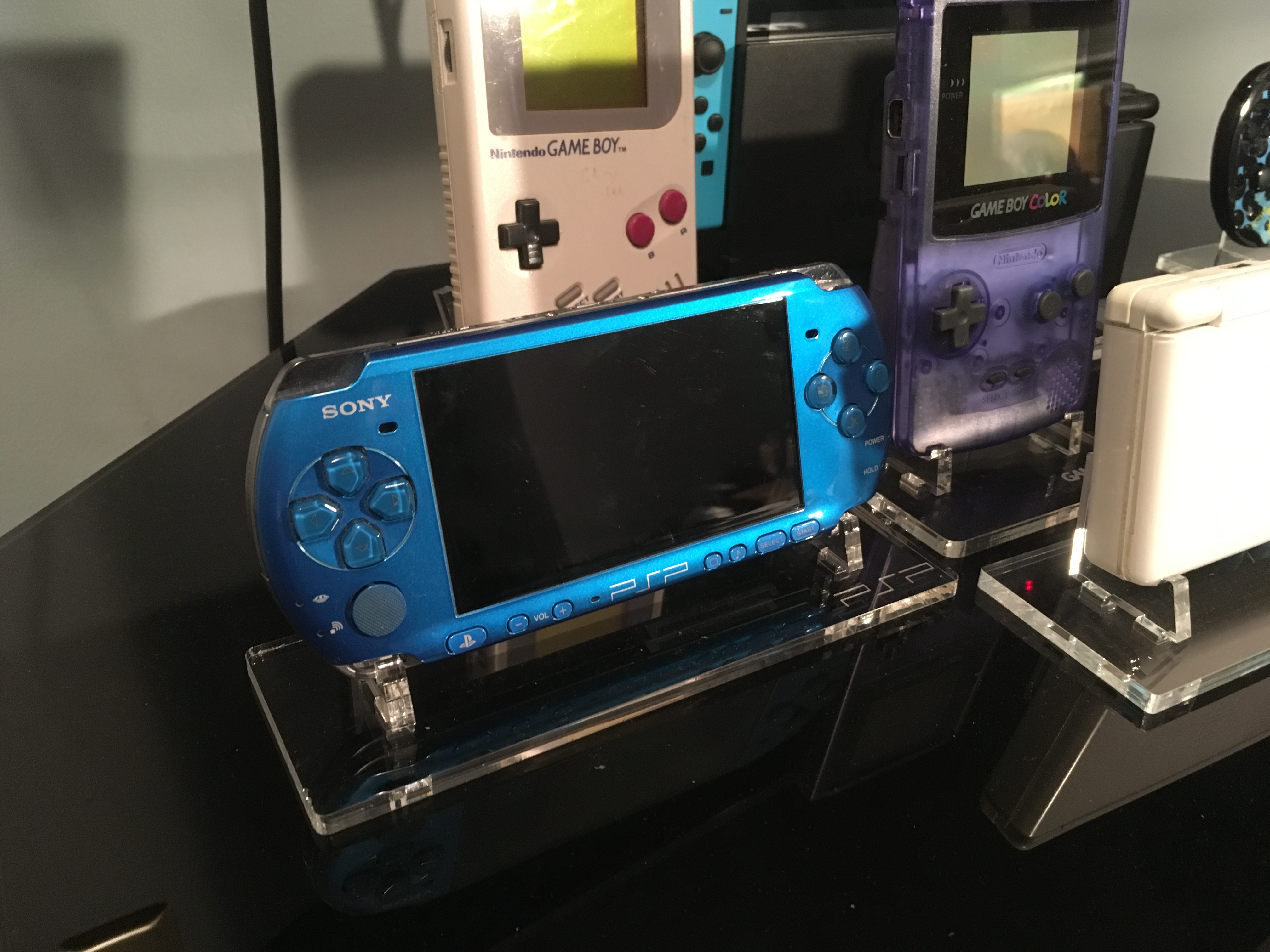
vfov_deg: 48.2
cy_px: 476
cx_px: 635
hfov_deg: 61.7
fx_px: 1064
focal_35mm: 29
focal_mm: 4.15
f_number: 2.2
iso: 400
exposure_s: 1/15
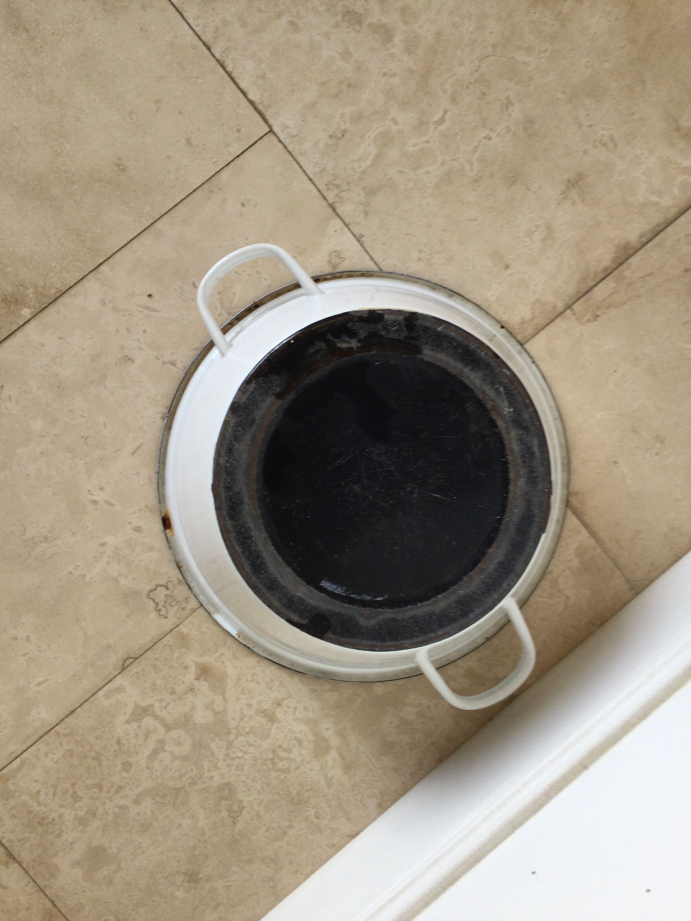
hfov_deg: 45.4
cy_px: 460
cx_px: 346
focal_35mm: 31
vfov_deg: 58.4
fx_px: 825
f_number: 2.4
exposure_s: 1/50
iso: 32
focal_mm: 3.3
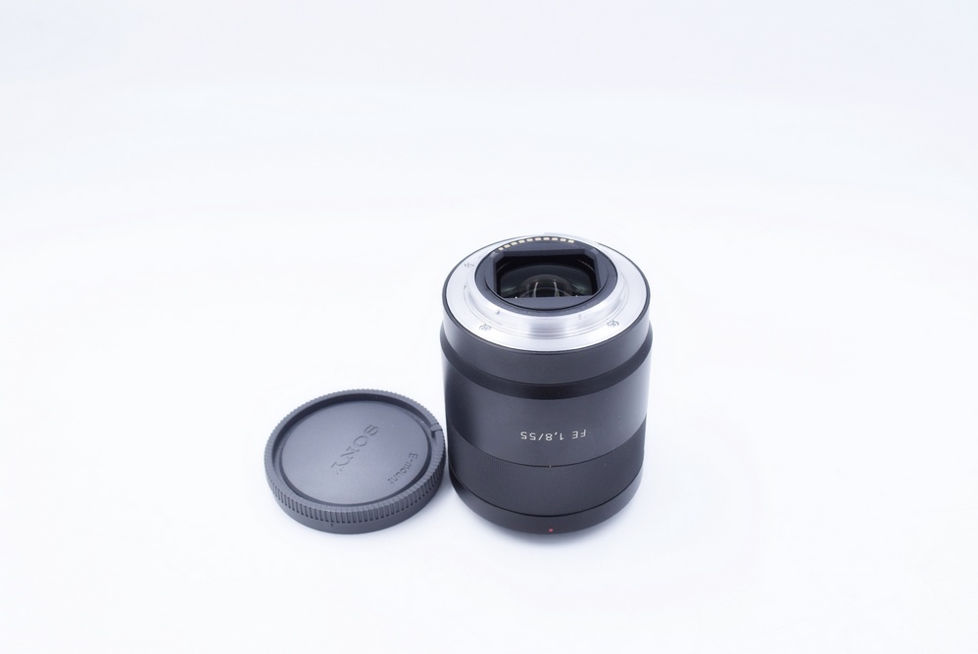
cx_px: 489
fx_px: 1060
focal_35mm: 39
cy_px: 327
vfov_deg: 34.3
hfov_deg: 49.5
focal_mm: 26
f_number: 8
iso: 400
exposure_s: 1/160
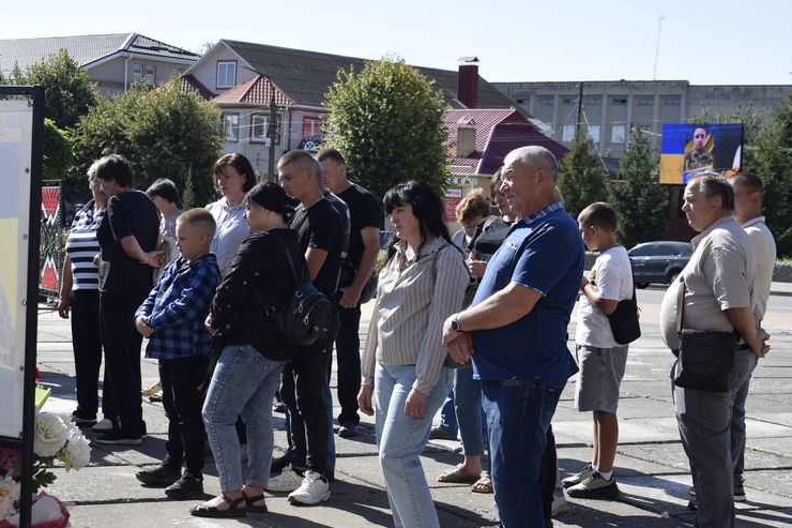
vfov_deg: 18.7
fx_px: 1606
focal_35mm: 73
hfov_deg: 27.7
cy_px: 264
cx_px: 395
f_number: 9
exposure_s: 1/320
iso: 200
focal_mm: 48
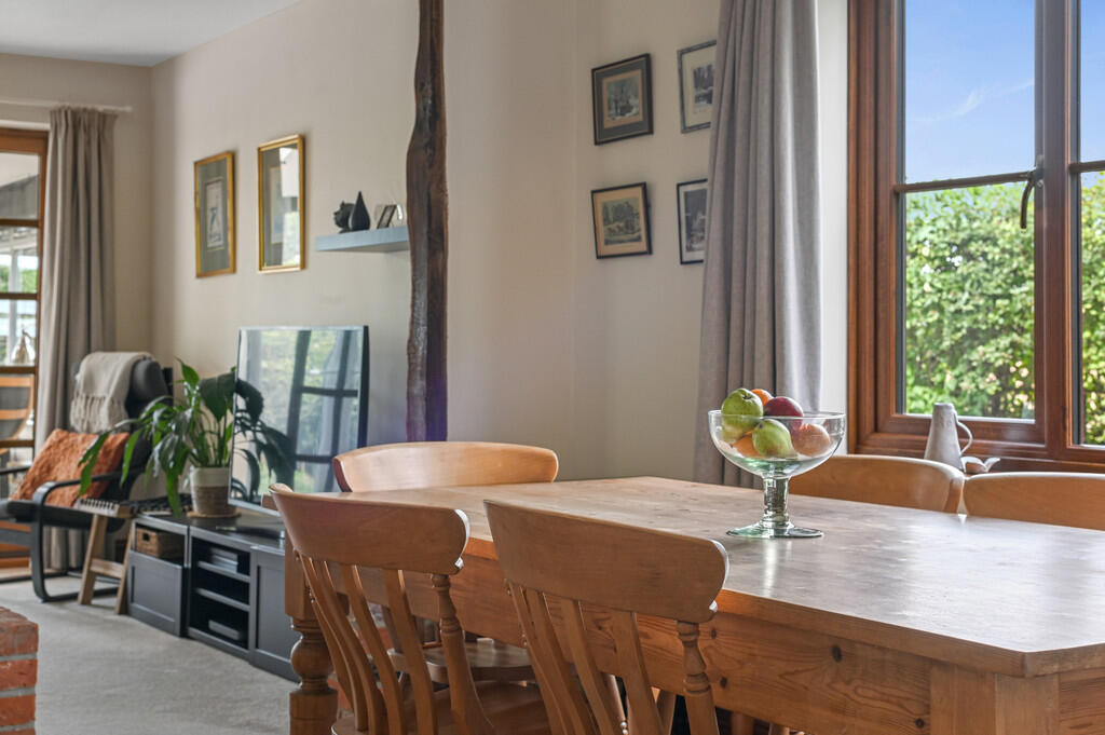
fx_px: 1533
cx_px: 552
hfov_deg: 39.6
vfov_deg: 26.9
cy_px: 368
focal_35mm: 50
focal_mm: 50
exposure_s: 1/1.25
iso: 400
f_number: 8
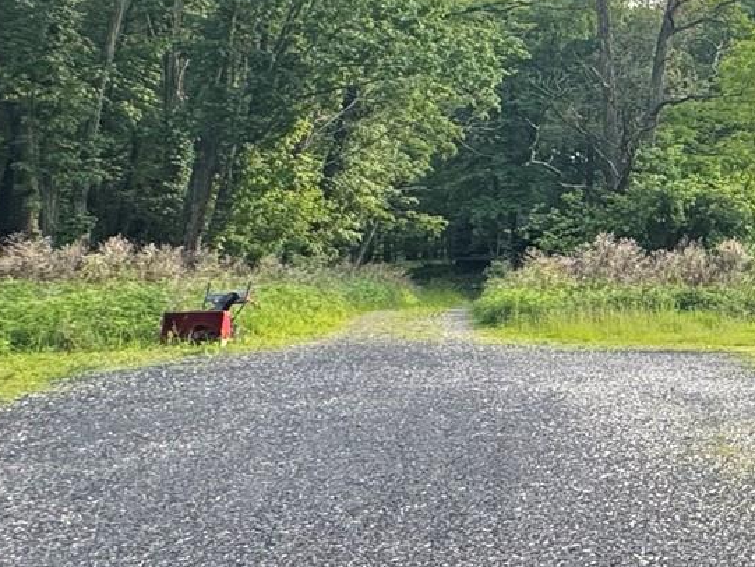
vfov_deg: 27.2
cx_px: 1255
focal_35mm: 53
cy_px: 144
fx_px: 1156
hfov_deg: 24.0
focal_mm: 2.22
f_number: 2.2
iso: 40
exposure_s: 1/552
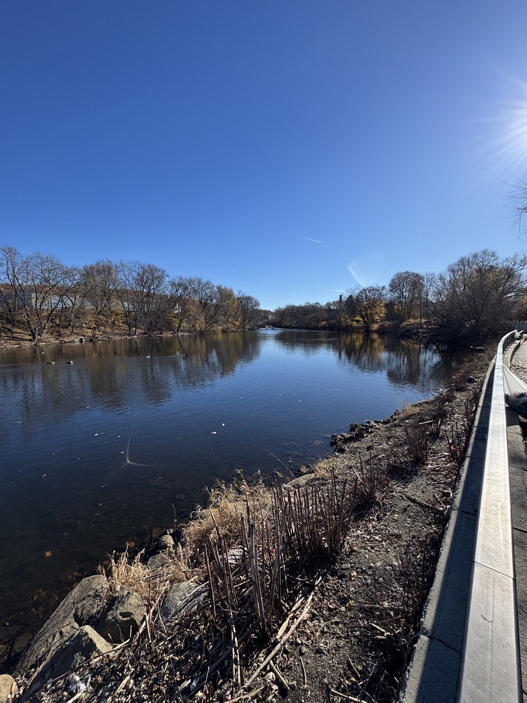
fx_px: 284
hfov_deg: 85.7
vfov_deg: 102.1
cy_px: 352
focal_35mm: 14
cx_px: 264
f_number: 2.2
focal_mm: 2.22
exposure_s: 1/1748
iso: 50
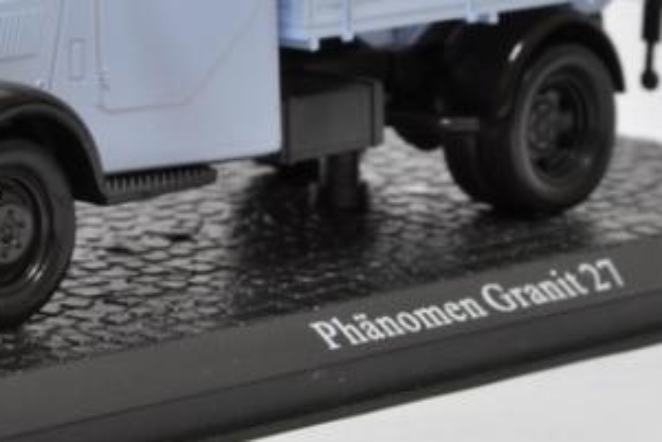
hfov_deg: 6.1
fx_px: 6224
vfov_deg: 4.1
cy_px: 21
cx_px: 163
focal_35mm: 338
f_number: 18
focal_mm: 85
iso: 200
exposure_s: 2.5
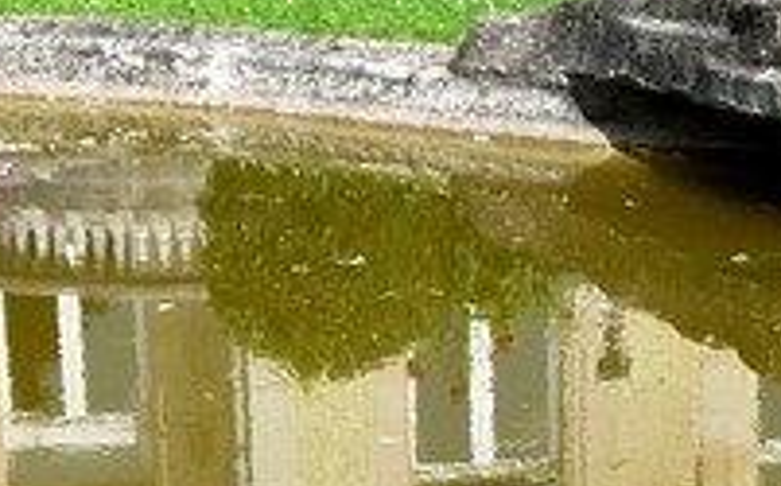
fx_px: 3337
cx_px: 567
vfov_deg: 7.8
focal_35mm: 157
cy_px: 1126
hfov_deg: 13.3
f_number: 3.4
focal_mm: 5
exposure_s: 1/400
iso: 100
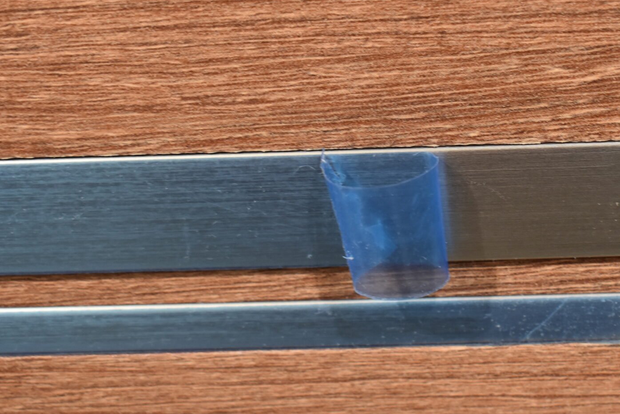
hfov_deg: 22.6
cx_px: 540
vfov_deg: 15.5
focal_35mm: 88
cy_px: 155
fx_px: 1516
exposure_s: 1/60
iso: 560
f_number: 5.6
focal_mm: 32
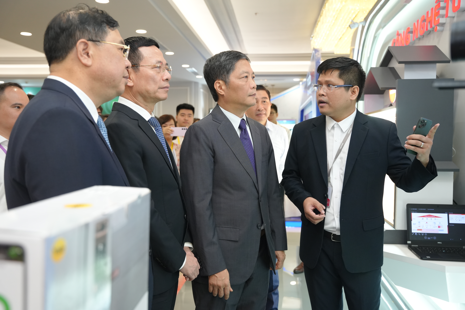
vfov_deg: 39.9
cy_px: 155
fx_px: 428
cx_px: 232
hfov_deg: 57.1
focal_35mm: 33
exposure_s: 1/160
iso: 2000
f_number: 3.5
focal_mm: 33.1
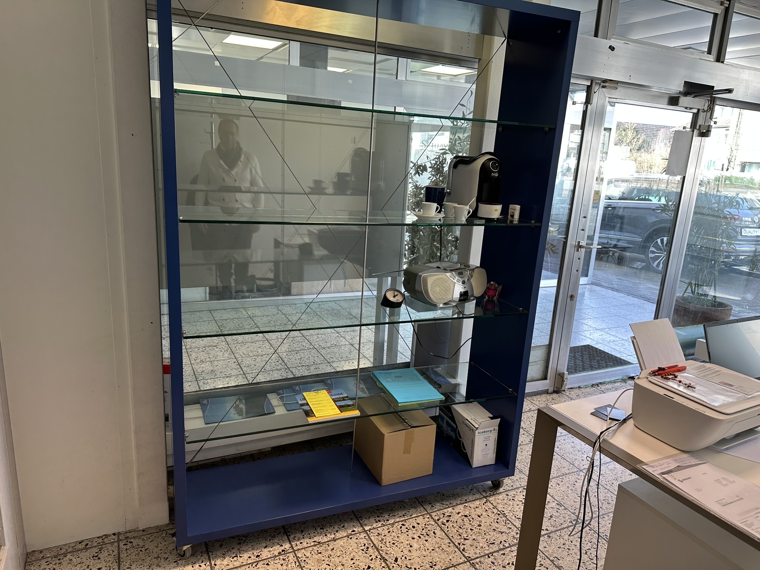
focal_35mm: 24
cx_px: 380
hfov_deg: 71.6
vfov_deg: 56.8
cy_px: 285
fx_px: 527
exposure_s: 1/100
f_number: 1.78
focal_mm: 6.86
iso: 80
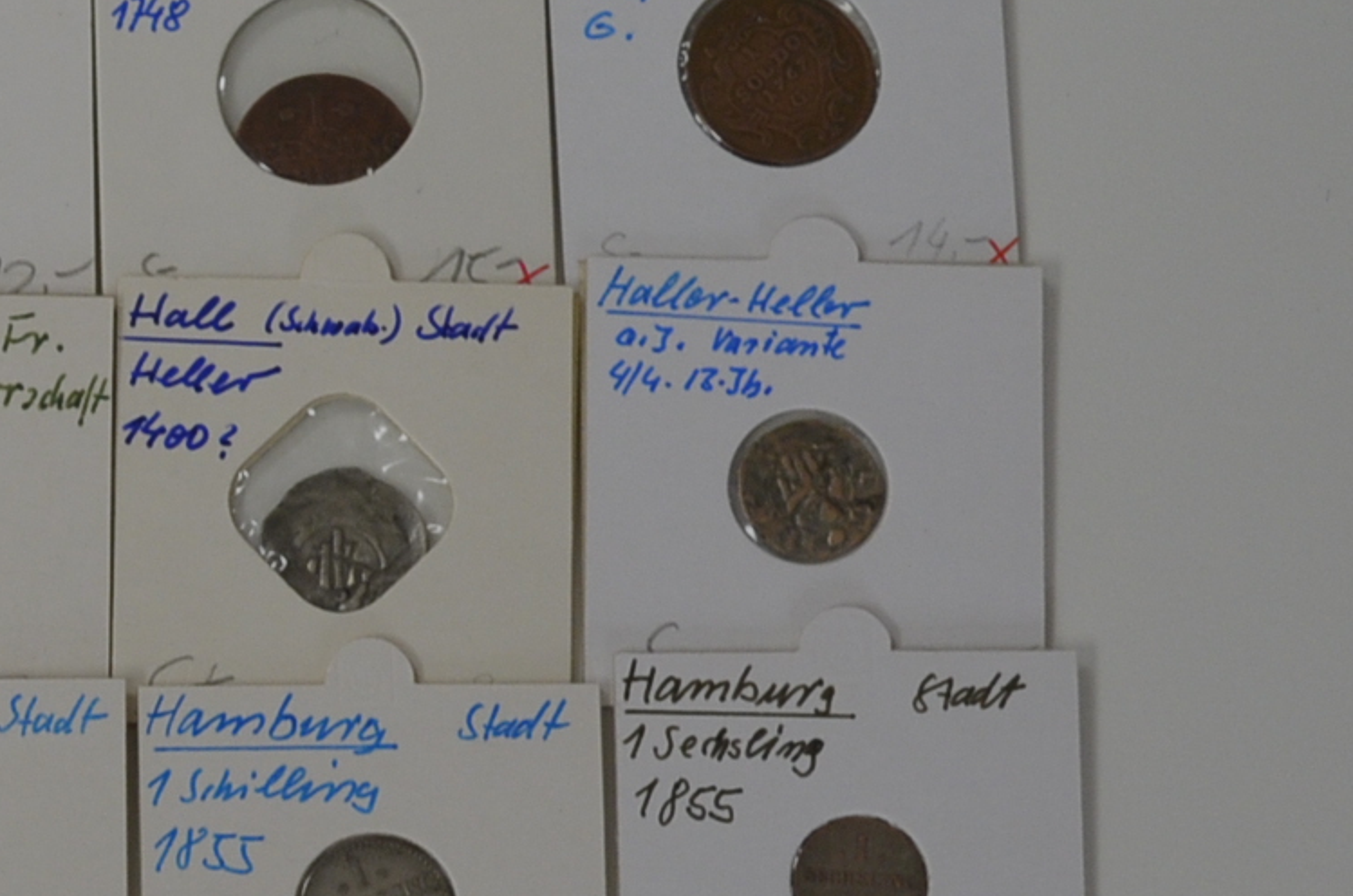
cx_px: -497
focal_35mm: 148
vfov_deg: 9.1
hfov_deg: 13.3
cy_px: 1059
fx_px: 5551
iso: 400
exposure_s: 1/100
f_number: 5
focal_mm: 30
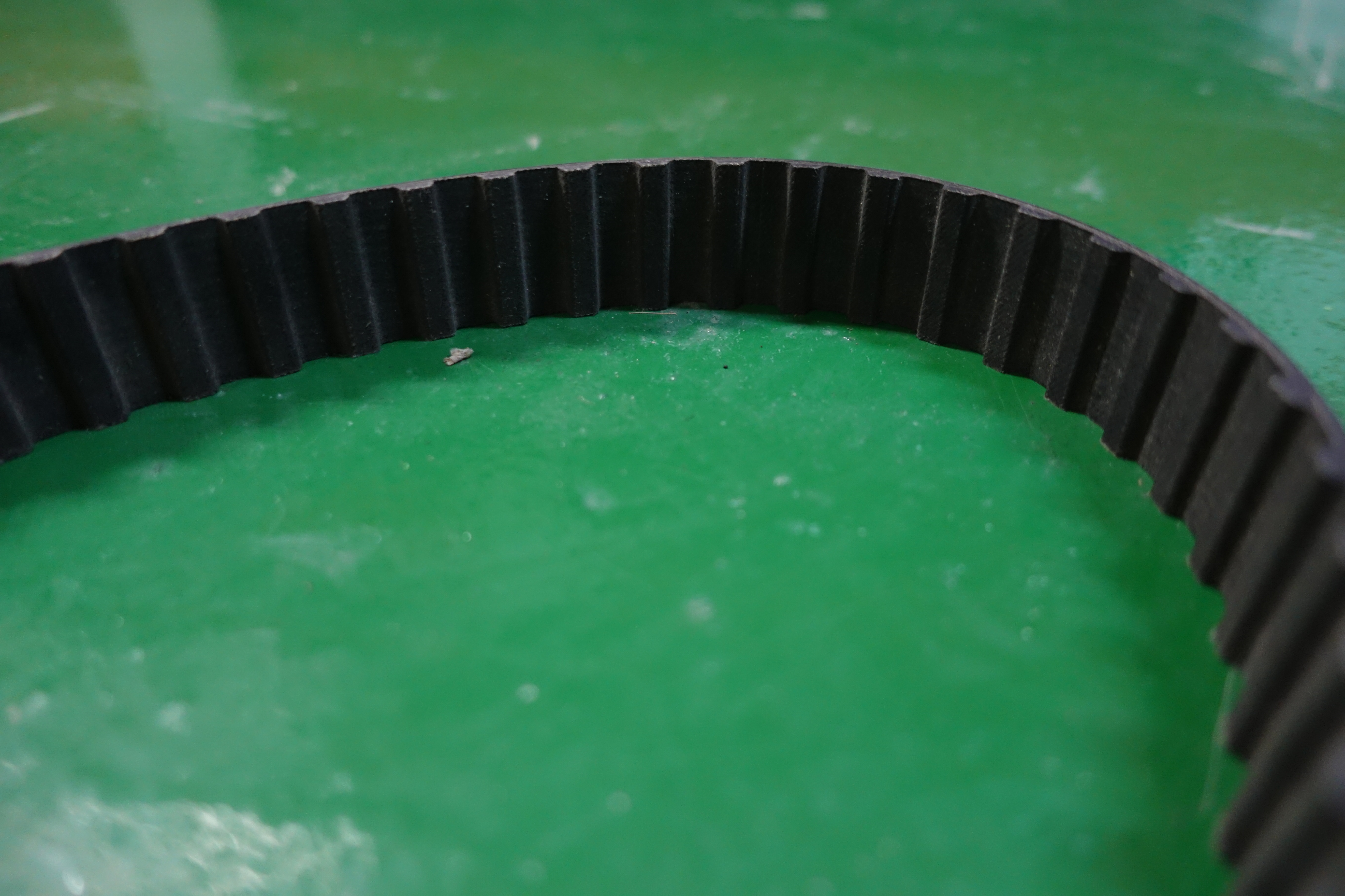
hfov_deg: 73.7
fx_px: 897
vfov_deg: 53.1
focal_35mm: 24
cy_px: 448
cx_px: 672
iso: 800
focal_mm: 8.98
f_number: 2
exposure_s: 1/30
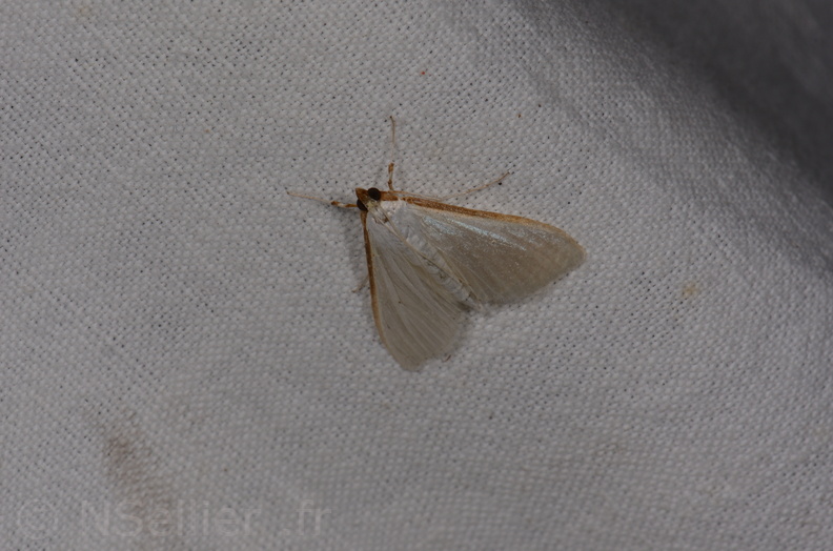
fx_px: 2943
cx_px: 416
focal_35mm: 128
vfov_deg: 10.7
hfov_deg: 16.1
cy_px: 276
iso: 100
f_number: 22
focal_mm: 85
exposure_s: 1/60
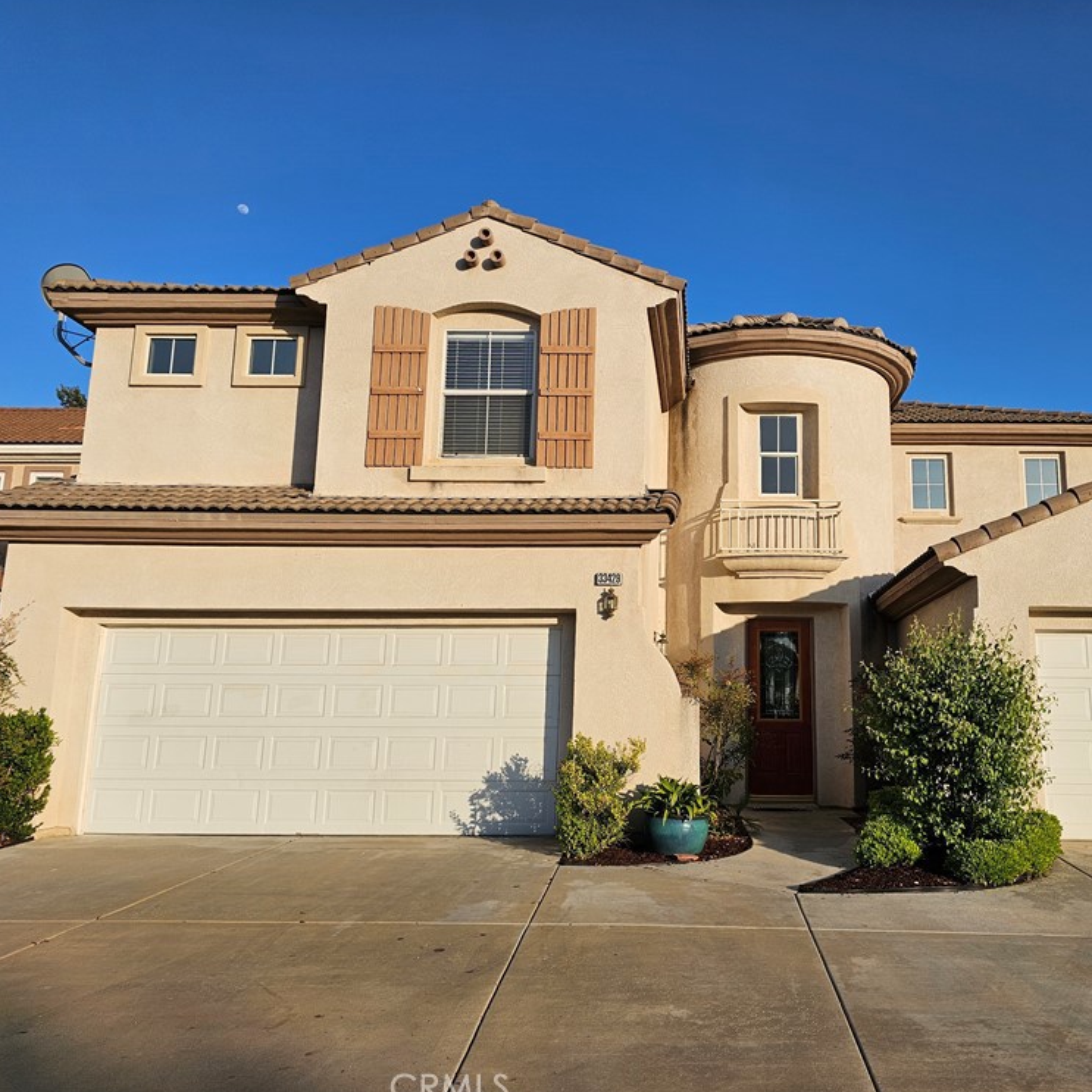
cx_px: 670
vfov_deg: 57.3
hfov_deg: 56.7
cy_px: 544
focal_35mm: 28
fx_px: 999
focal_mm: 6.3
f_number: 1.7
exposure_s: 1/1002
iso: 10
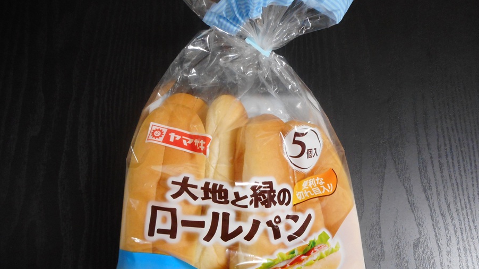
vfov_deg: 40.1
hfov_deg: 66.1
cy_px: 155
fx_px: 368
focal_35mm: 29
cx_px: 234
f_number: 3.7
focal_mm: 4.5
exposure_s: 1/13
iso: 400
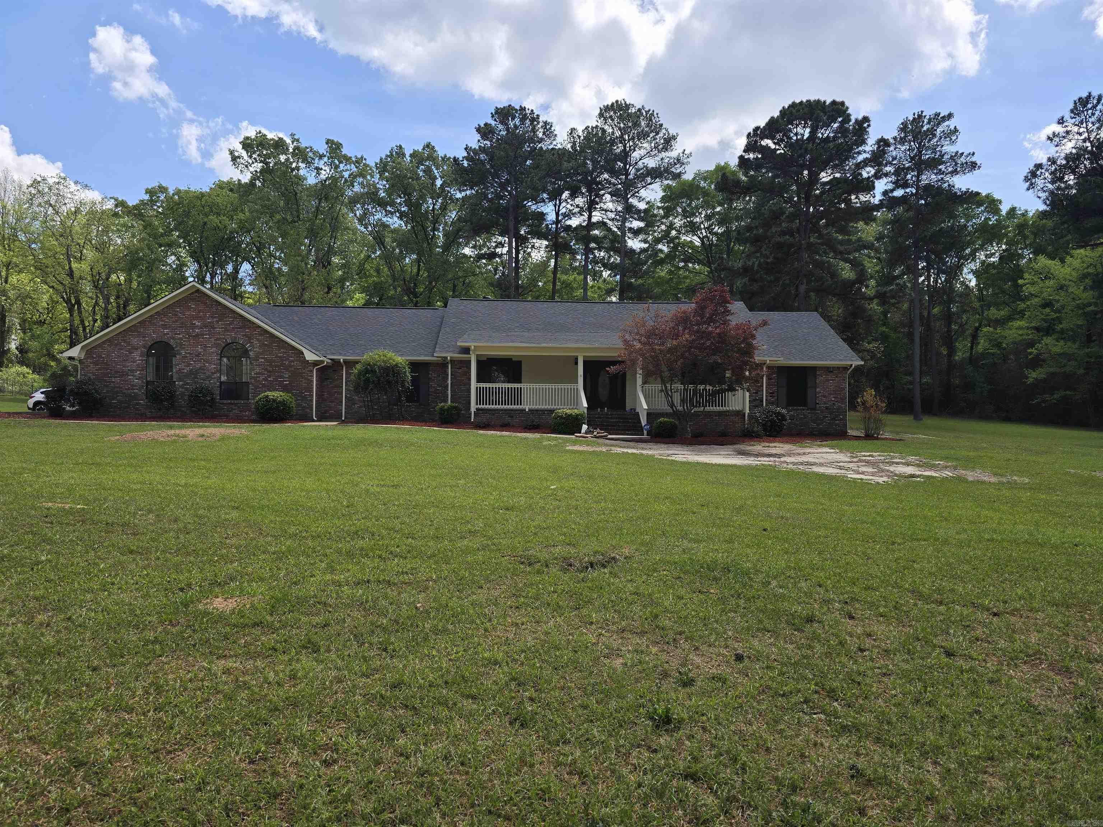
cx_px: 552
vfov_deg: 58.9
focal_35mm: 23
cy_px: 414
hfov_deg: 73.9
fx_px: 733
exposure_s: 1/1027
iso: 12
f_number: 1.7
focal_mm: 6.3
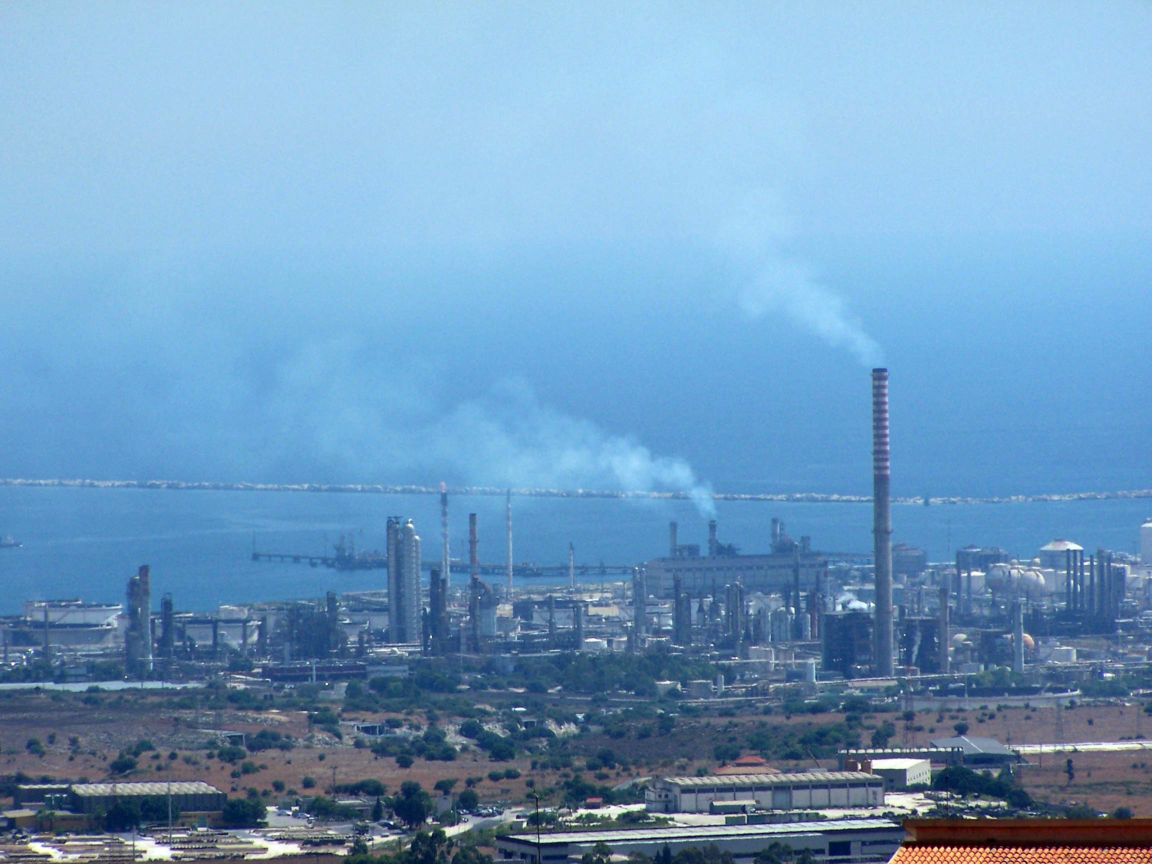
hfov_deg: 6.9
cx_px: 576
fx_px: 9584
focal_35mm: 288
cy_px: 432
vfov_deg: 5.2
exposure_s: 1/500
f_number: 7.1
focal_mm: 47.7
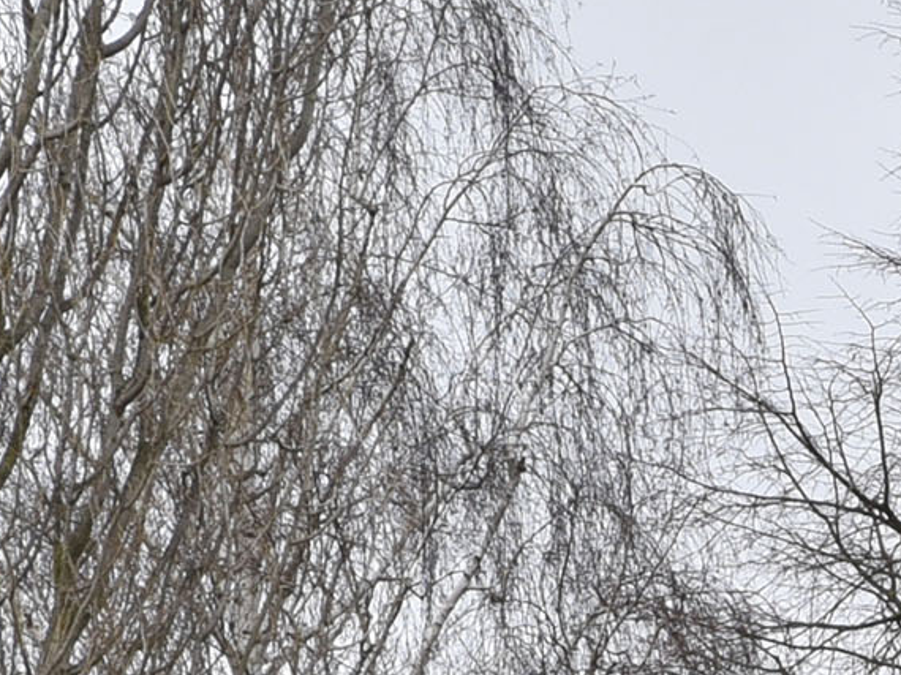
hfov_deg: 4.8
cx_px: 2727
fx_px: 10147
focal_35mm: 390
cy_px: 1578
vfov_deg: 3.8
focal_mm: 55
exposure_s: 1/320
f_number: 9
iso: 800
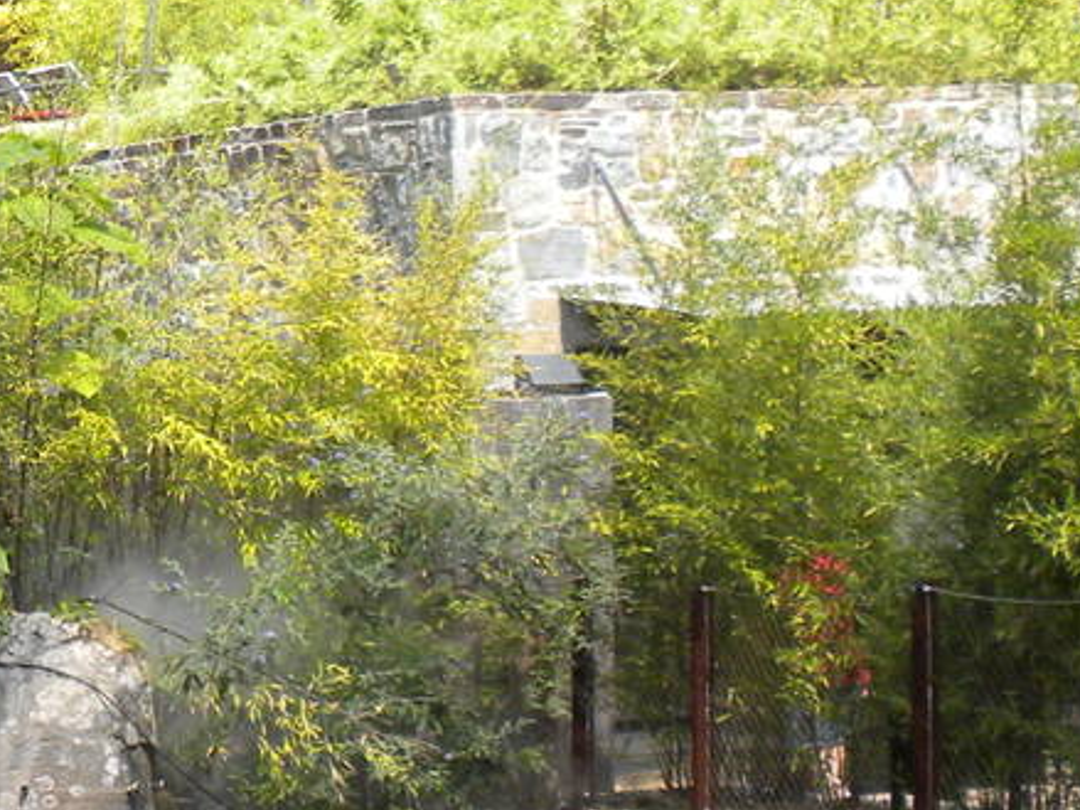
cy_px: 517
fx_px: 4211
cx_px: -226
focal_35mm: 135
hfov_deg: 14.2
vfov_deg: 11.0
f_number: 3.5
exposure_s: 1/534
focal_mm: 6.6
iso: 125
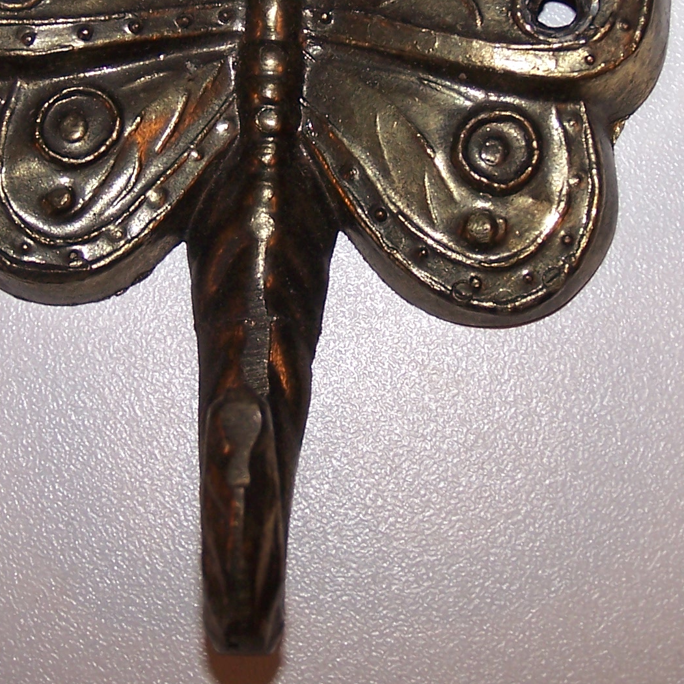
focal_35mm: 124
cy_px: 159
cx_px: 293
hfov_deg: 14.1
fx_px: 2772
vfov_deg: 14.0
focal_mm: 10.7
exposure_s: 1/60
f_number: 3.2
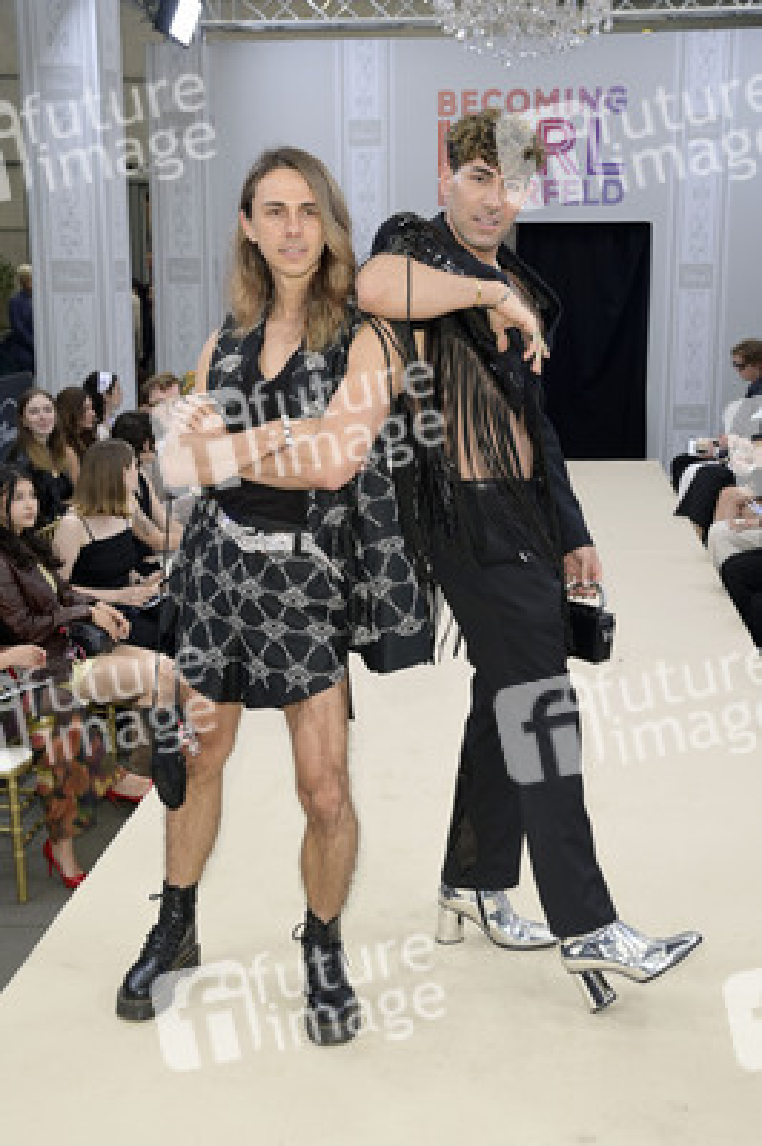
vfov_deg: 44.5
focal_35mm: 44
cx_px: 381
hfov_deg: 30.5
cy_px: 573
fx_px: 1399
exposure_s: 1/250
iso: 500
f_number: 5.6
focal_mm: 44
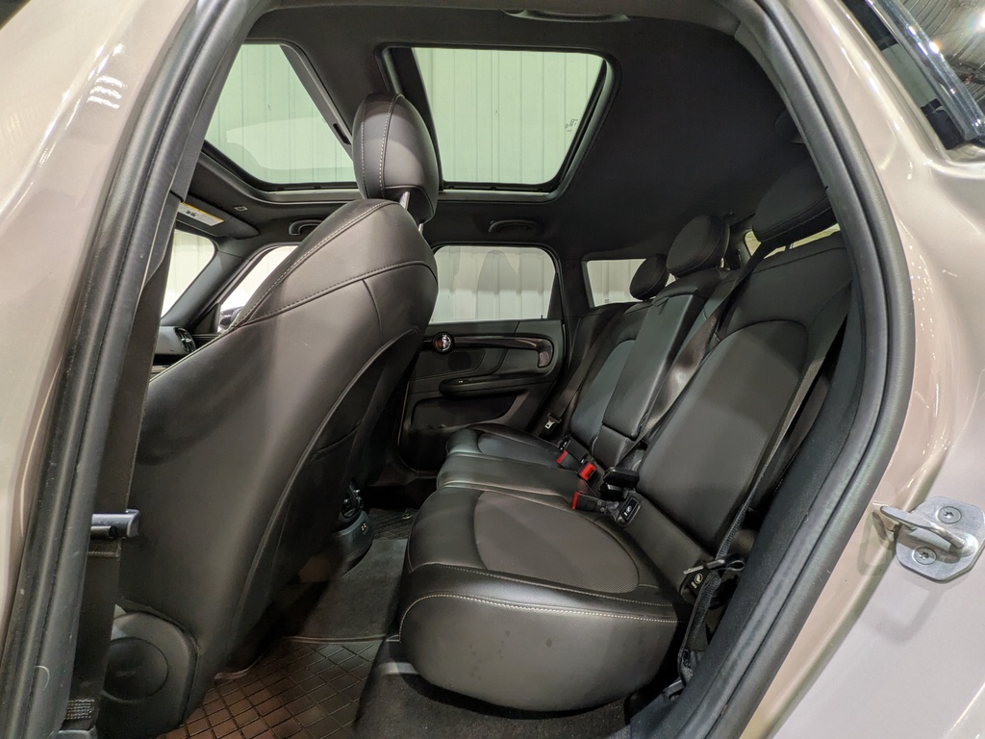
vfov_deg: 85.7
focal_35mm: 14
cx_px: 492
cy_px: 370
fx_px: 398
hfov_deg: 102.1
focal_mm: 1.83
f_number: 2.2
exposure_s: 1/24
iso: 110
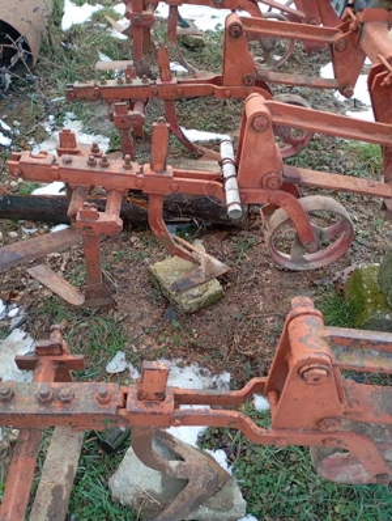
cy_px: 260
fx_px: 421
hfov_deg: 49.9
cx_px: 196
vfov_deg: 63.4
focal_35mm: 28
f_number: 1.8
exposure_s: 1/50
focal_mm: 4.27
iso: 140
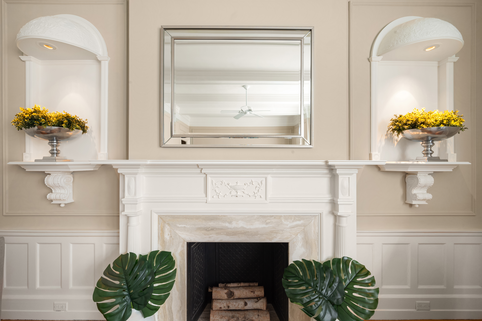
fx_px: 201
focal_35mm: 15
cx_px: 241
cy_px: 160
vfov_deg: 77.4
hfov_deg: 100.4
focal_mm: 15
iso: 400
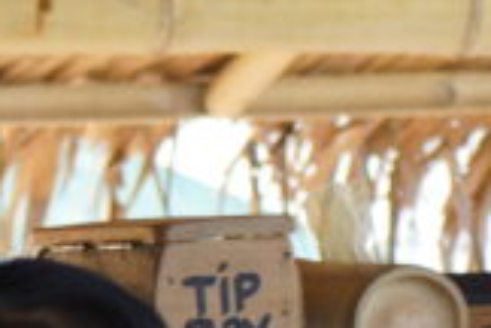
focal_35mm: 713
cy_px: 500
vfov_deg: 1.9
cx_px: -736
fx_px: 9726
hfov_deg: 2.9
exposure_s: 1/250
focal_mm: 75
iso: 200
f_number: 2.8
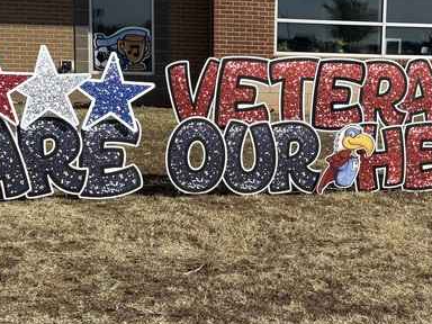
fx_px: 799
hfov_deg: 29.7
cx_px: 333
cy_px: 148
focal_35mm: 64
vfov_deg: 22.9
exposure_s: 1/4673
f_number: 1.78
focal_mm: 6.76
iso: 80
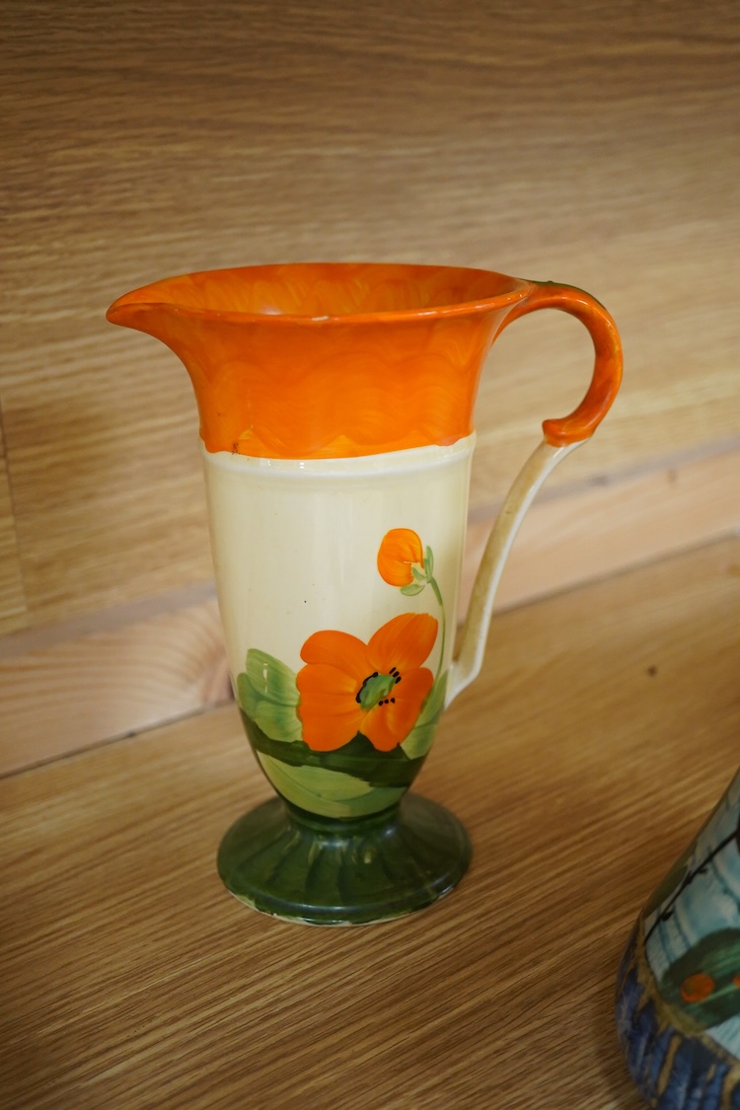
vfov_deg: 43.6
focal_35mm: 45
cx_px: 370
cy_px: 555
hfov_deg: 29.9
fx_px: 1387
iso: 2500
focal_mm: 30
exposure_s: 1/100
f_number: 5
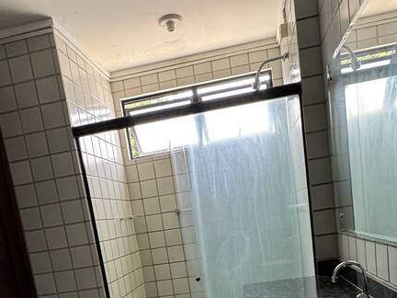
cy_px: 295
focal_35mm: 35
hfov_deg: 52.6
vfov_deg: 36.7
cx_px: 189
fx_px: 401
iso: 200
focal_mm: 2.22
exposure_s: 1/99
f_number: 2.2
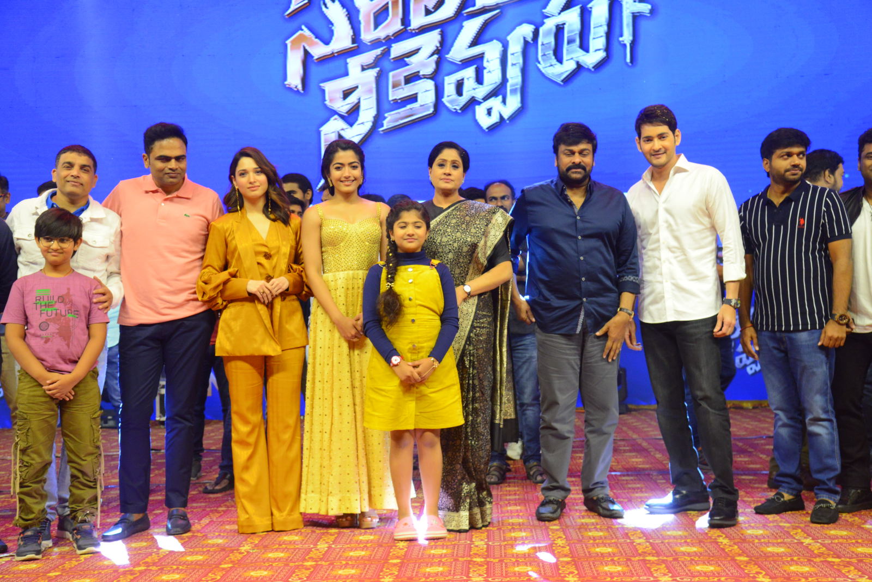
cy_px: 291
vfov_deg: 27.0
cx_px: 436
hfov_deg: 39.6
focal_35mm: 50
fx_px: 1211
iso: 3200
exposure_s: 1/125
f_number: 5.6
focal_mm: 50
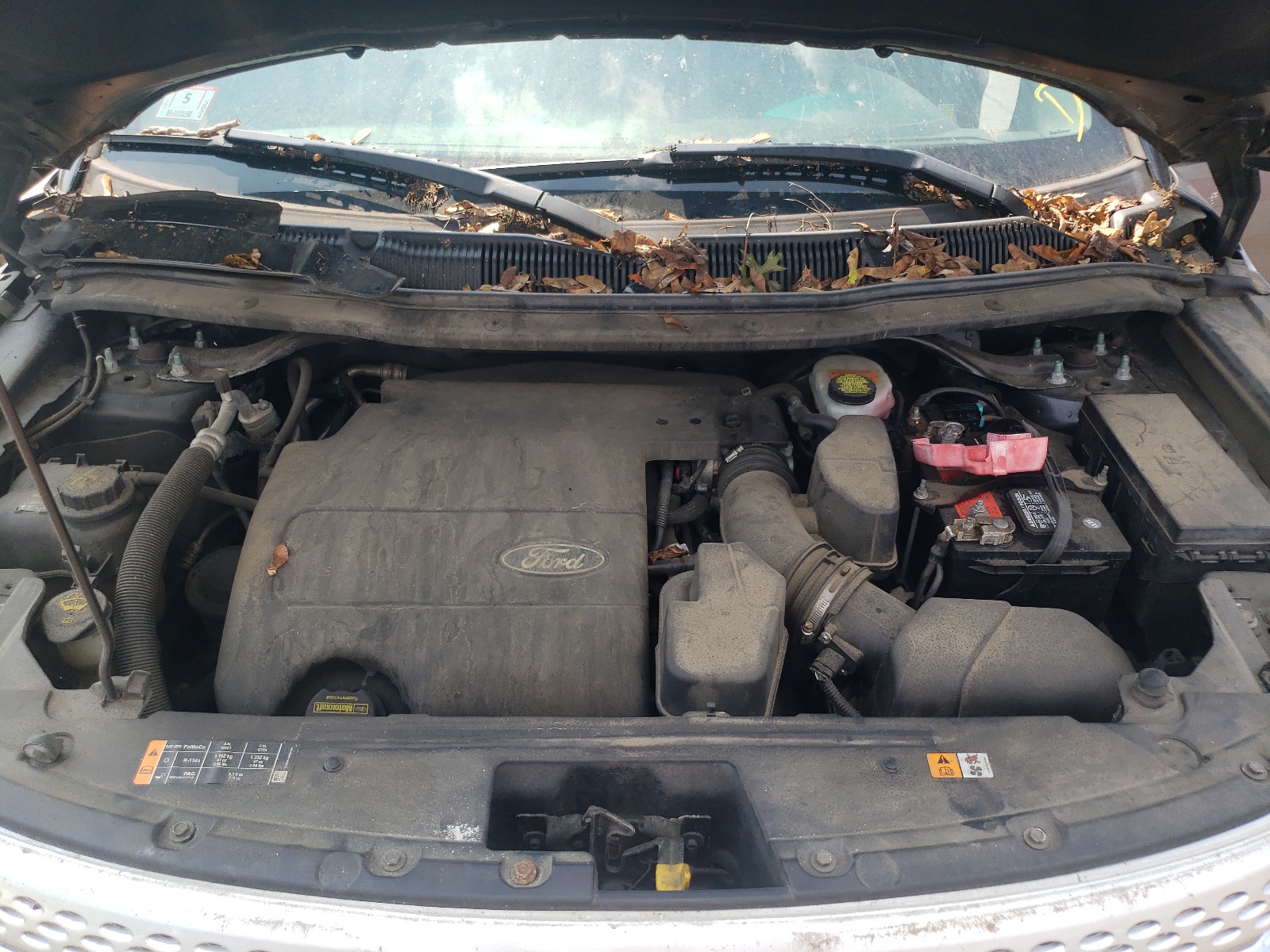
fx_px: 954
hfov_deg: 67.3
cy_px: 476
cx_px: 635
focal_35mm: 26
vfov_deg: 53.1
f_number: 1.5
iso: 50
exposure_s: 1/714
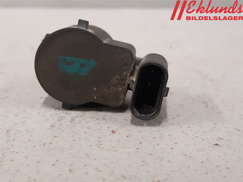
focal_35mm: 26
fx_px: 183
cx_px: 122
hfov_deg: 67.3
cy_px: 91
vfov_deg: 53.1
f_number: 1.7
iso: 250
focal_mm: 3.93
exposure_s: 1/50
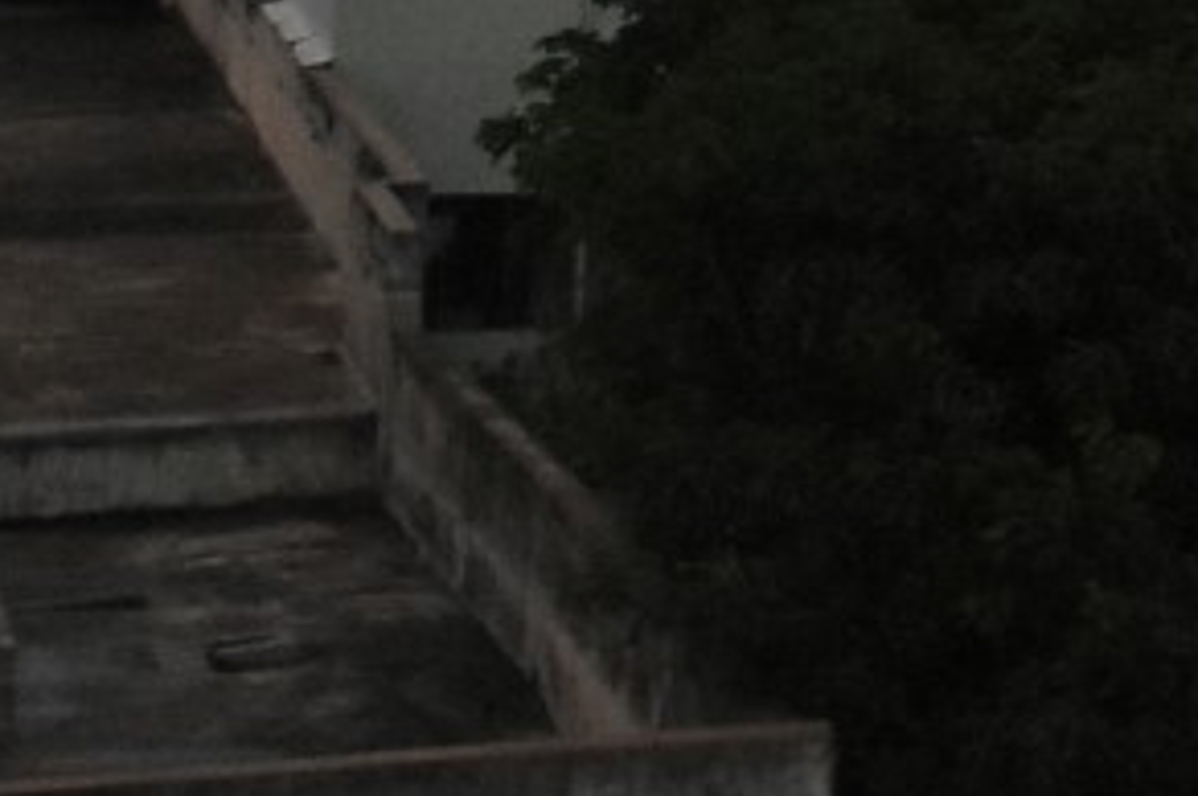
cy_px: -1334
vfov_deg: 8.2
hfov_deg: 12.2
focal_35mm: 150
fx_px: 4986
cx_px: 2359
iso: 3200
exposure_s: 1/60
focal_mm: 18
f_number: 5.6
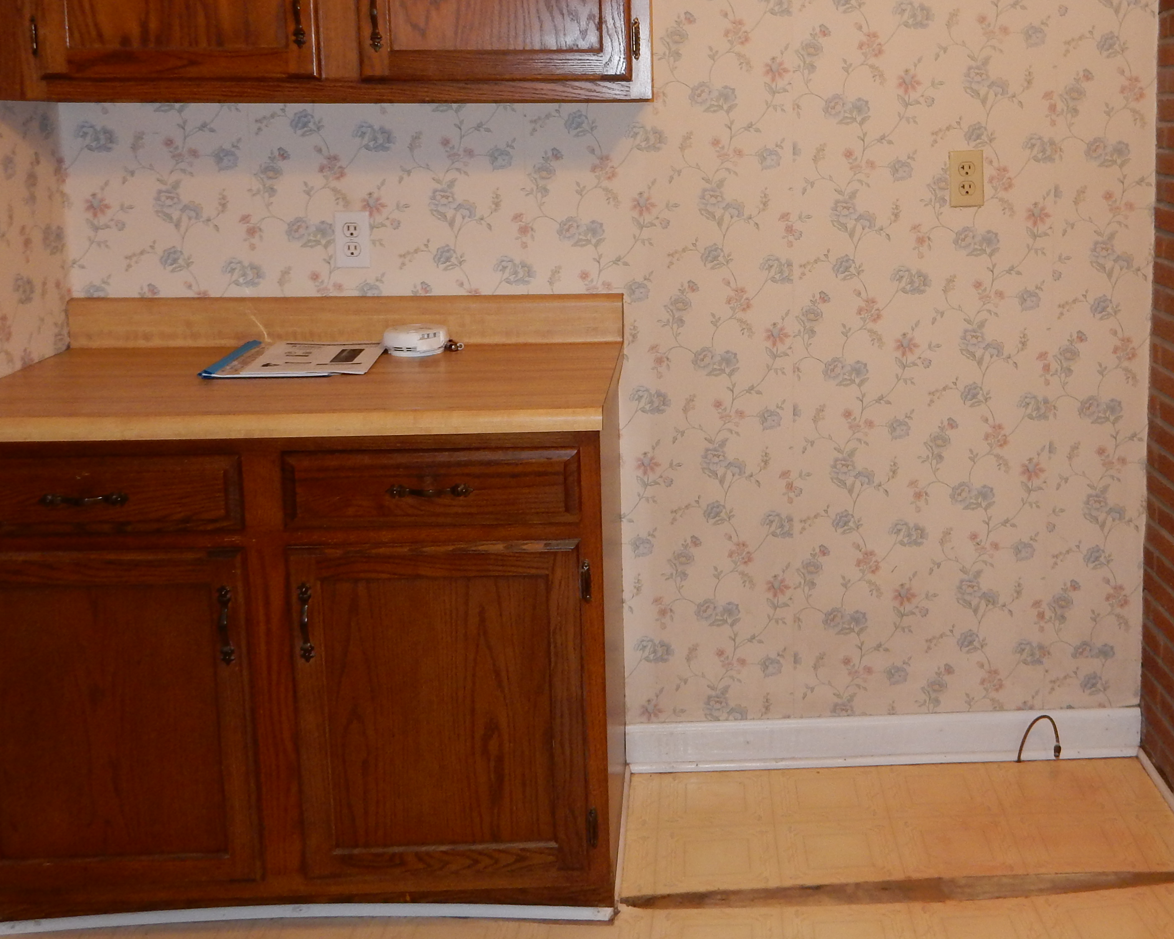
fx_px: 1390
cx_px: 784
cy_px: 285
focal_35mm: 40
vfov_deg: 36.8
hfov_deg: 45.1
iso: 200
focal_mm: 4.5
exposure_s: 1/30
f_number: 3.7
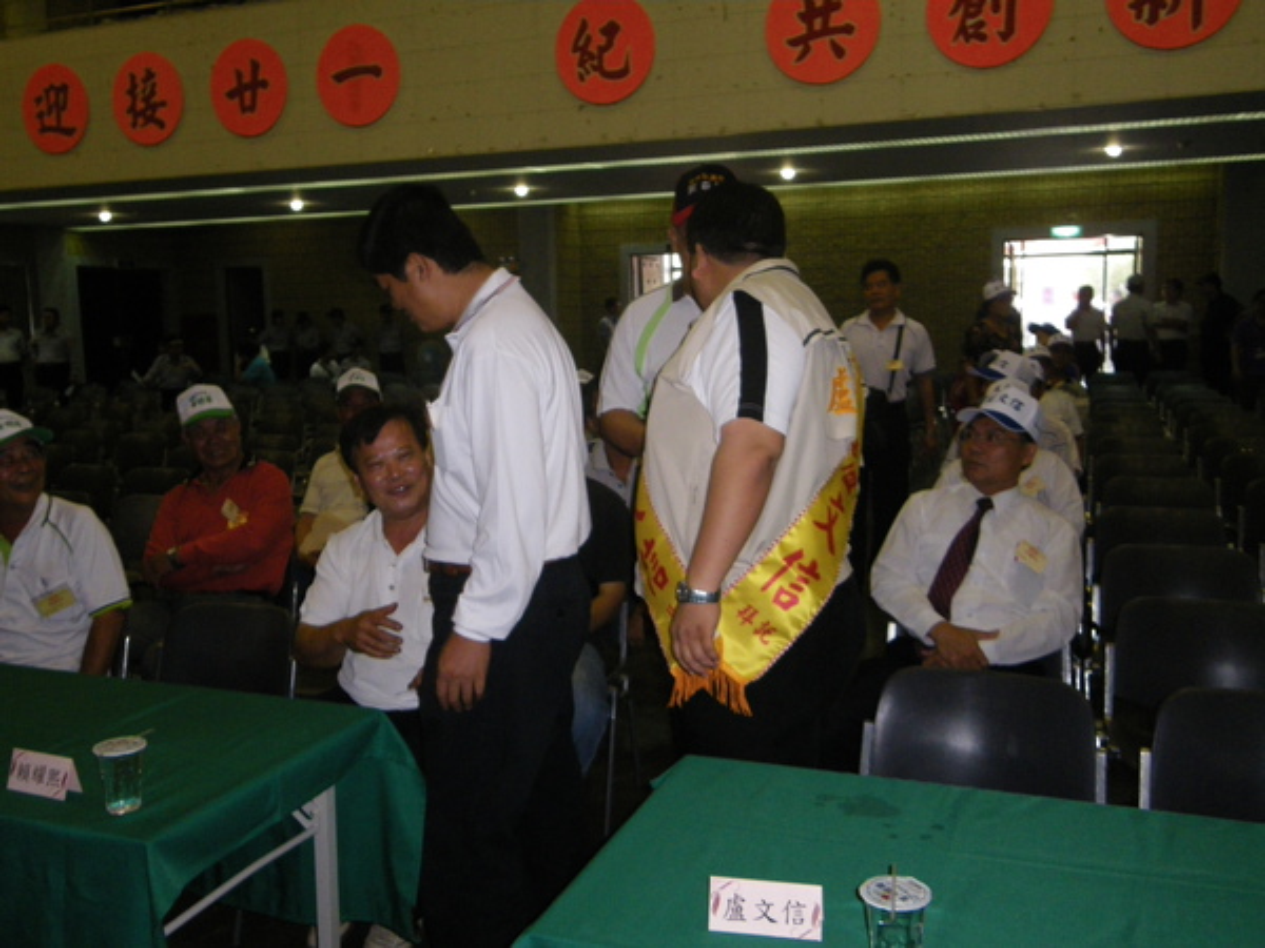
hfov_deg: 55.4
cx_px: 632
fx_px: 1206
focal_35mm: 33
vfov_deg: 42.9
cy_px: 474
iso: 400
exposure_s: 1/60
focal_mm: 5.8
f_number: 2.8
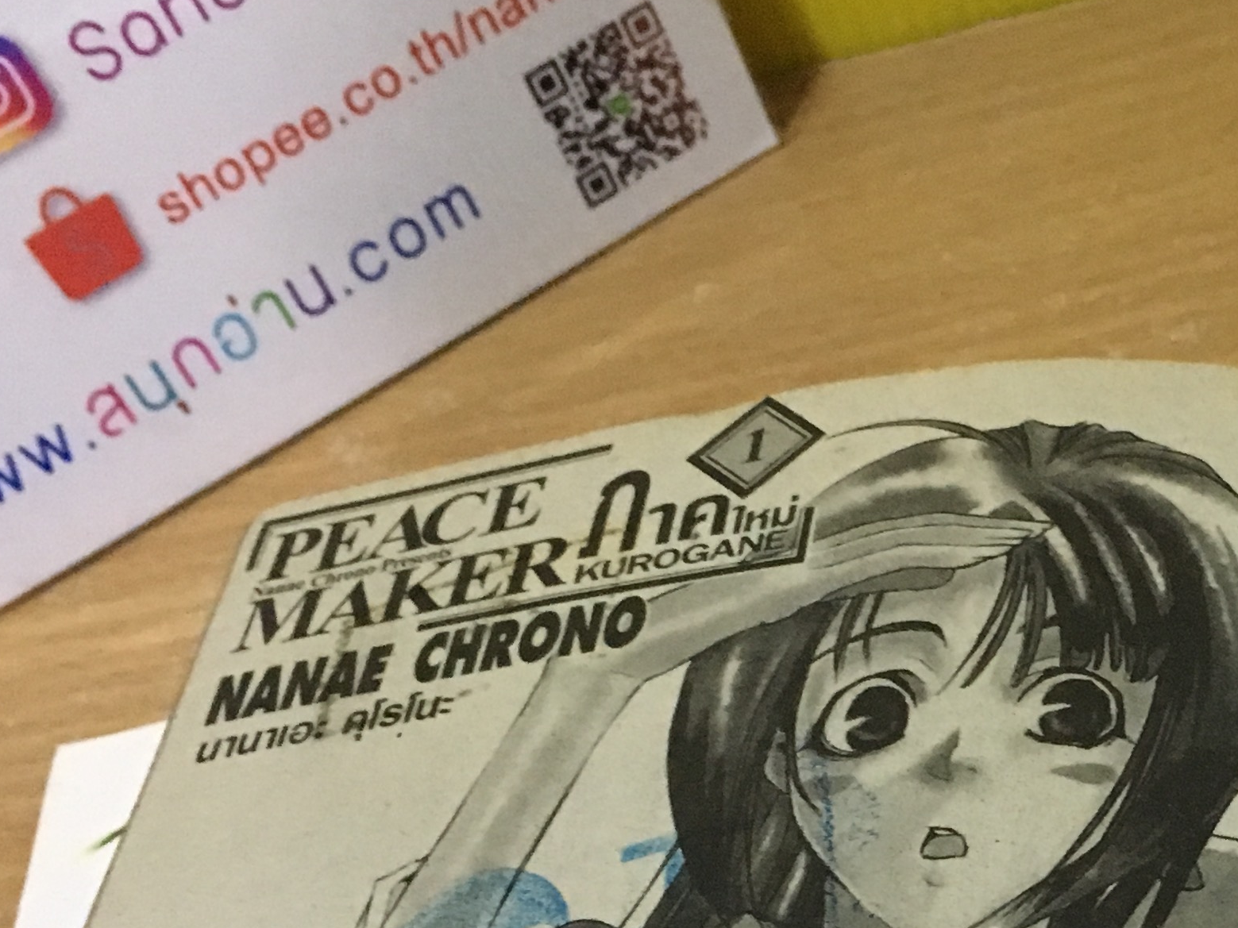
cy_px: 976
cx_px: 1186
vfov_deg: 19.0
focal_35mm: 75
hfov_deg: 25.0
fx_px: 2682
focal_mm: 4.15
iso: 200
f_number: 2.2
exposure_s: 1/17
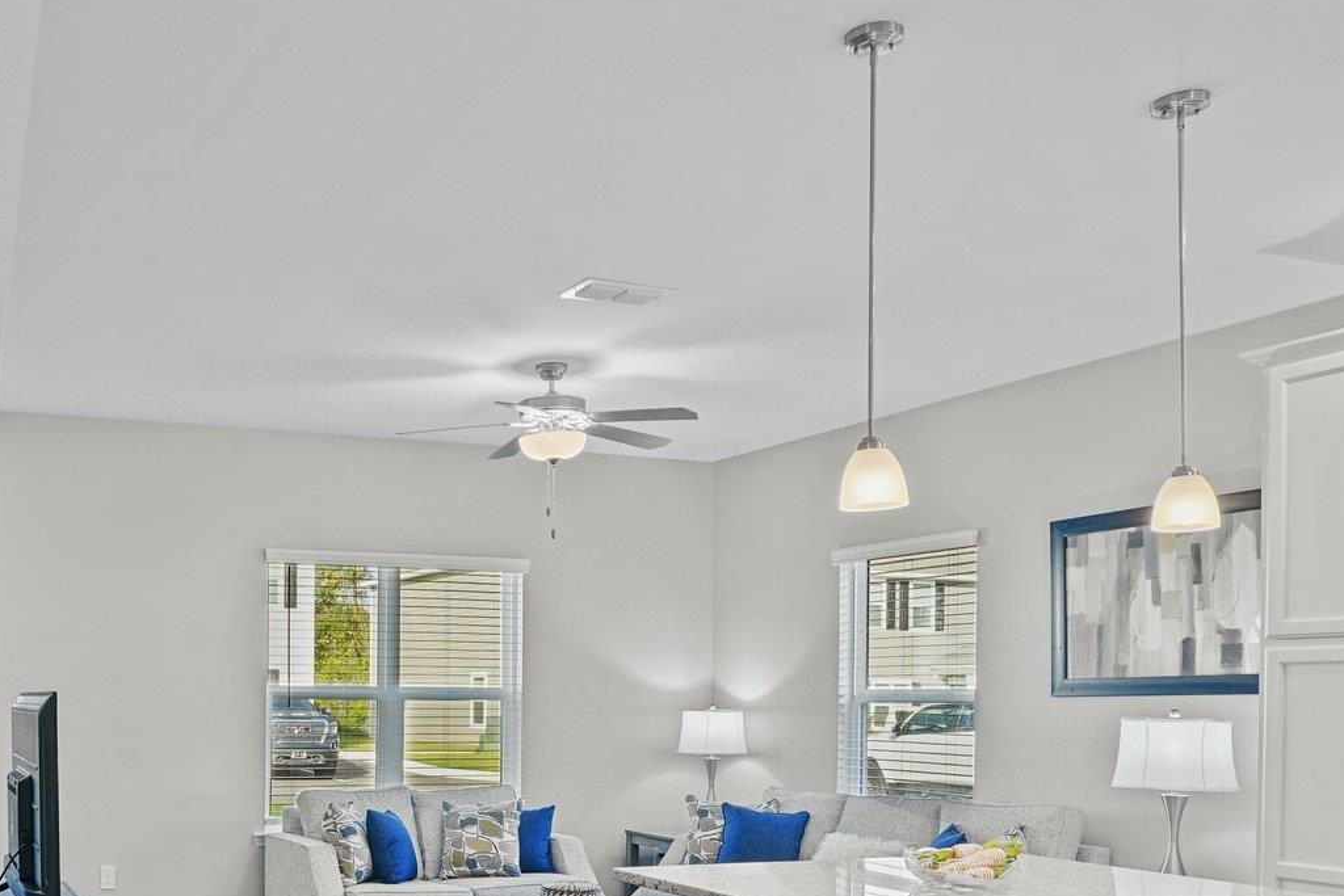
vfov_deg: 37.6
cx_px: 248
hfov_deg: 51.9
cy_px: 709
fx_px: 1269
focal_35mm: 34
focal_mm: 17
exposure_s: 1.6
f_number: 9
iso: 100
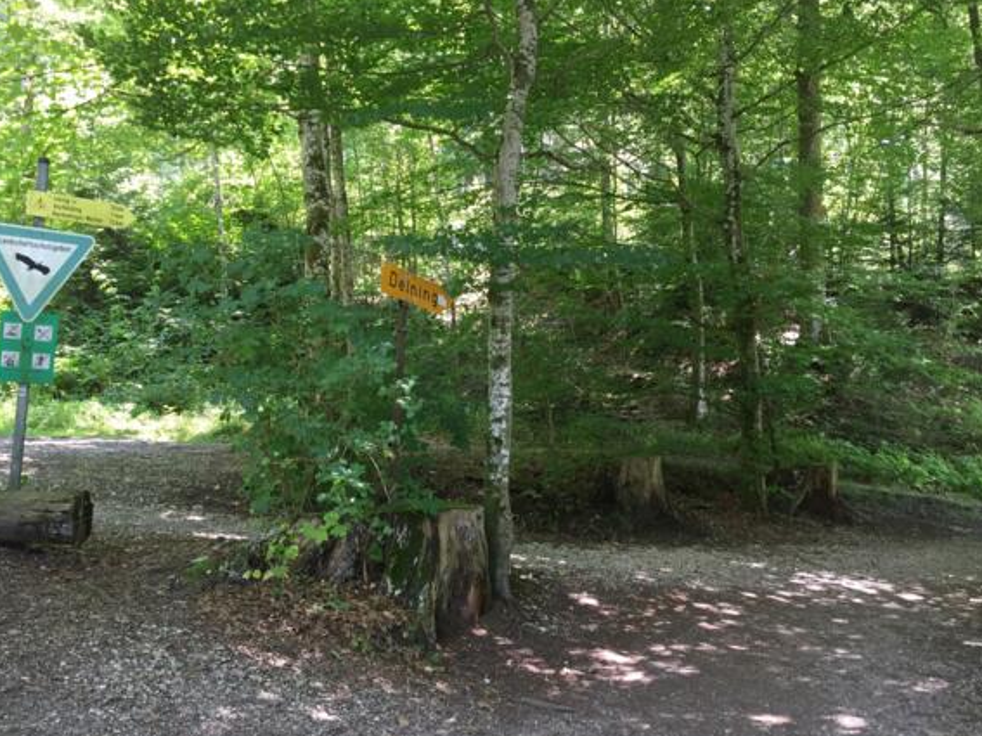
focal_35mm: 30
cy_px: 367
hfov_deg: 60.0
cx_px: 501
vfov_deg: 46.8
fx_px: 851
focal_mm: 4.15
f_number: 2.2
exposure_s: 1/33
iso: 40
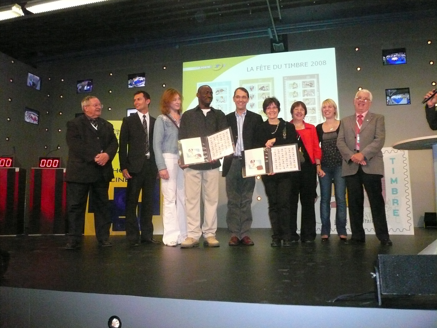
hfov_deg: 61.7
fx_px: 366
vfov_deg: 48.2
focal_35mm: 29
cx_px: 218
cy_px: 164
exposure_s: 1/160
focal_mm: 4.7
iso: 800
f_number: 2.8
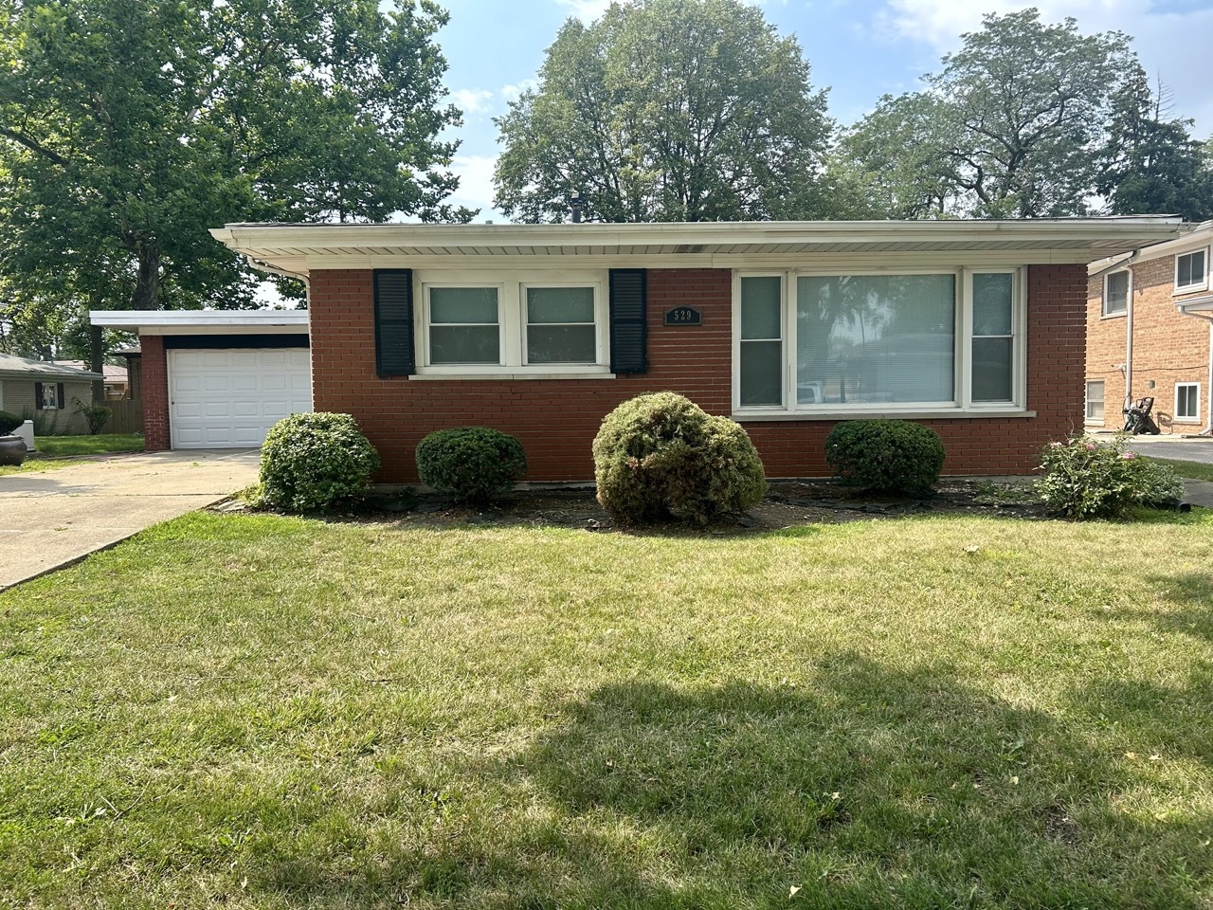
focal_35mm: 26
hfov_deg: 67.3
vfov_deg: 53.1
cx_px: 606
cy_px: 455
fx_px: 911
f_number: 1.5
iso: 50
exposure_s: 1/1645
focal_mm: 5.7
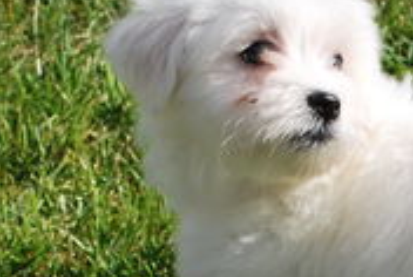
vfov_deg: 6.2
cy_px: 400
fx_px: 2540
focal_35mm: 221
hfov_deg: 9.2
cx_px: 512
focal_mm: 26
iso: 100
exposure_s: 1/250
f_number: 8
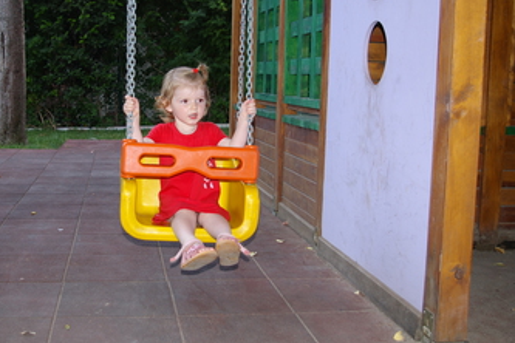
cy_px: 139
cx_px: 190
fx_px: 668
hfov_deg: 41.8
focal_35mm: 47
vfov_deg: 28.8
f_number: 4
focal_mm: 23
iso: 200
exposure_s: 1/40
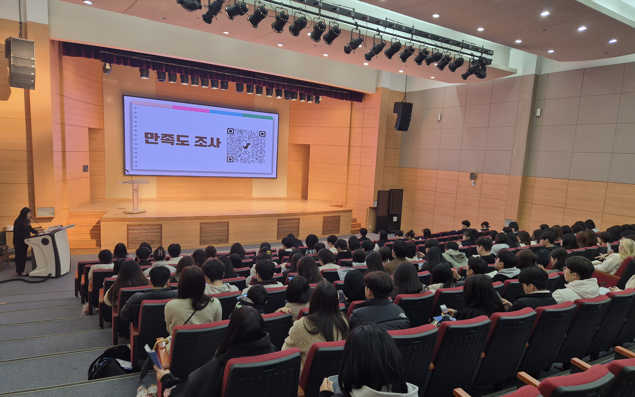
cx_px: 323
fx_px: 433
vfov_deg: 49.2
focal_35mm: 25
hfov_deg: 72.5
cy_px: 221
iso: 100
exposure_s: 1/120
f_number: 1.8
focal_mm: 5.4
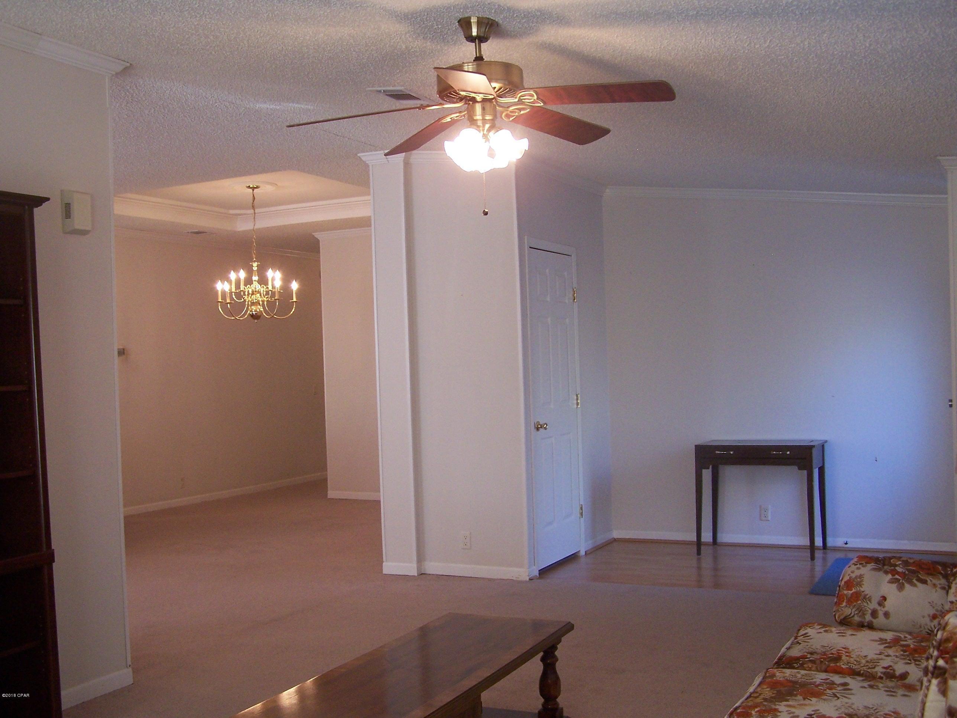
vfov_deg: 37.7
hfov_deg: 49.0
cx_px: 478
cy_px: 359
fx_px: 1051
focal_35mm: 38
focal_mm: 6.3
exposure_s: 1/25
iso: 140
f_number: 2.8
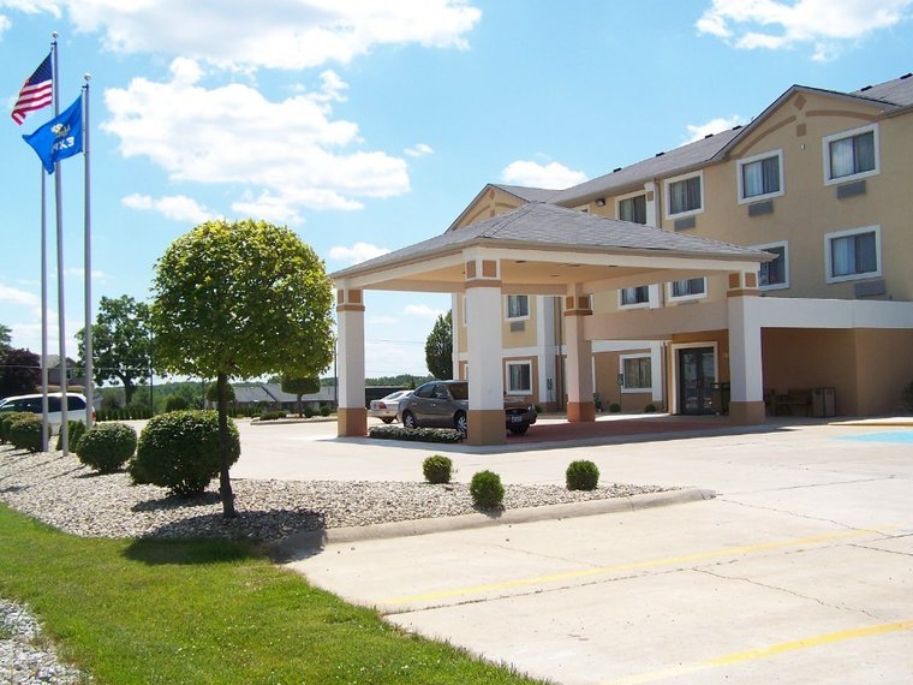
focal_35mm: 40
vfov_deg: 36.0
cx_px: 442
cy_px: 341
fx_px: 1055
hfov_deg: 46.8
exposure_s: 1/500
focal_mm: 6.3
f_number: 4
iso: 64
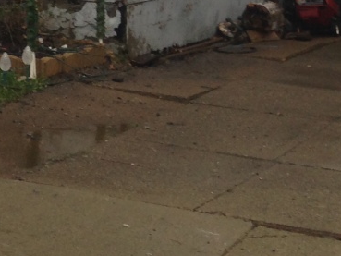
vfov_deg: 9.6
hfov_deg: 12.5
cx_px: -254
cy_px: -239
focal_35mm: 146
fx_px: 1439
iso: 50
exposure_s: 1/60
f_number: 2.4
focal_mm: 4.12
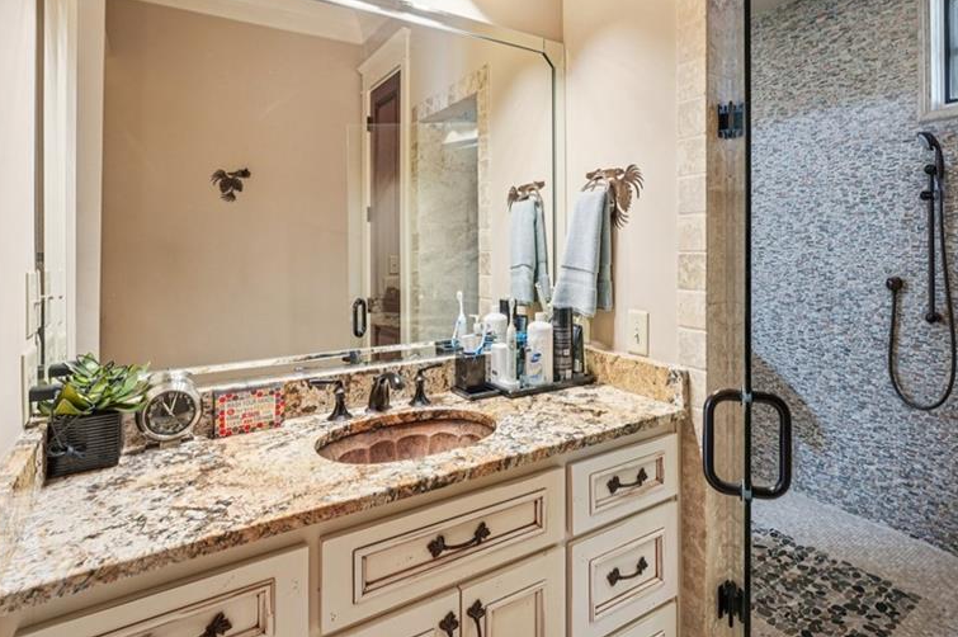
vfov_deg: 63.9
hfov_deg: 86.3
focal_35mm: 19
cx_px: 553
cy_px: 258
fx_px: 505
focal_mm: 14
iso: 320
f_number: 8
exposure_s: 1/6
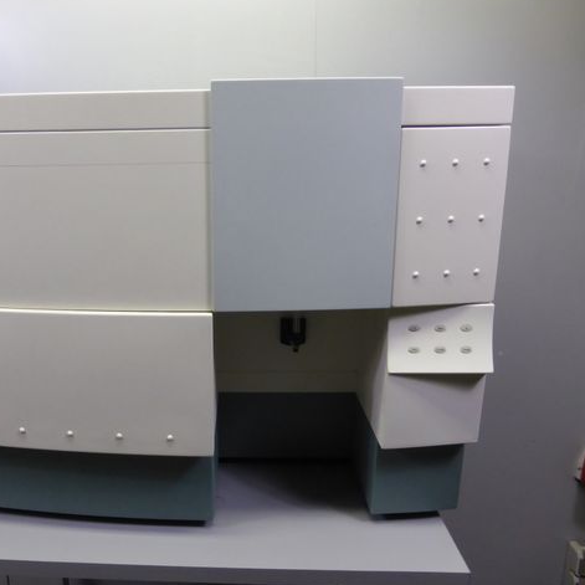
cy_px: 289
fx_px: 574
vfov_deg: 54.0
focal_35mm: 30
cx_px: 207
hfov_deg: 53.2
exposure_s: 1/60
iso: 400
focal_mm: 4.3
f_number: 3.3
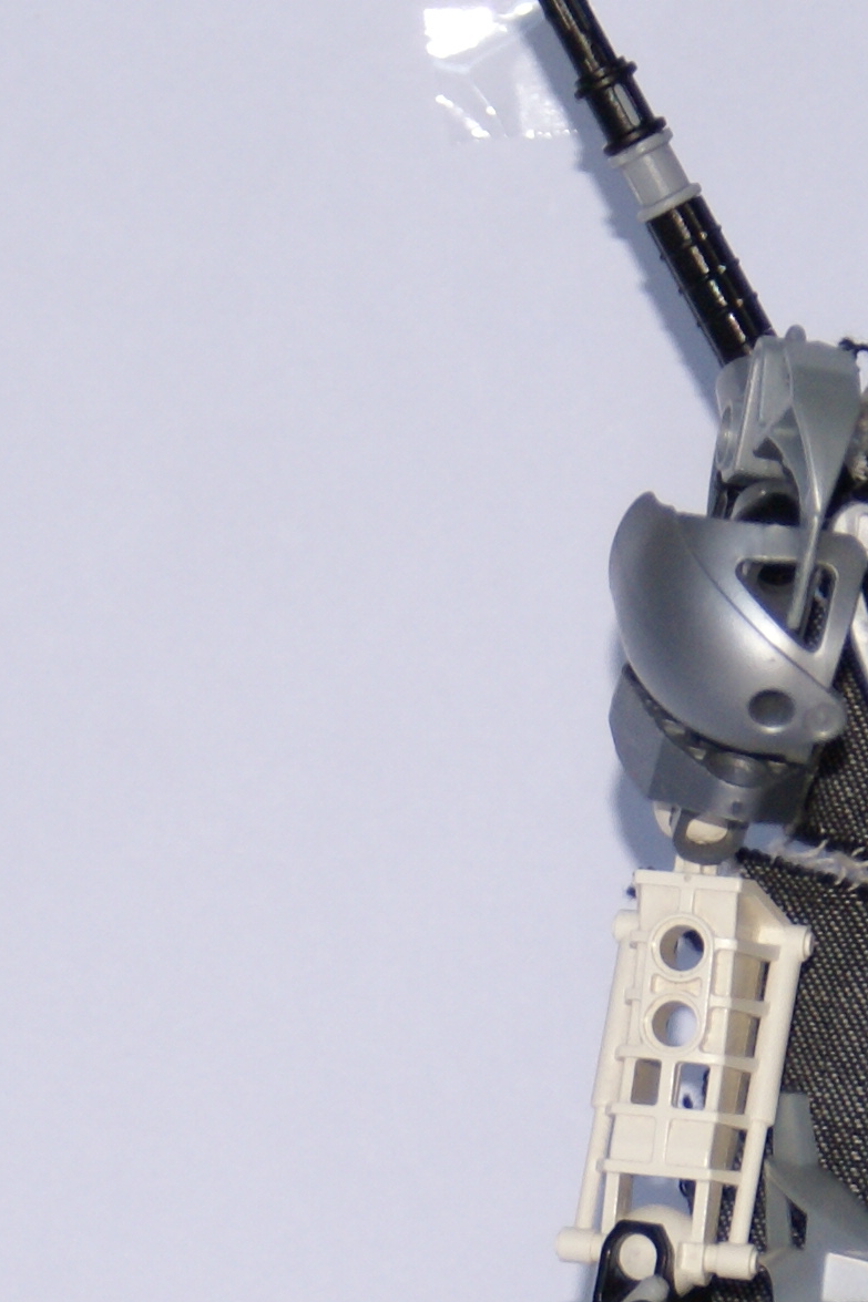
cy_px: 1223
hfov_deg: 4.6
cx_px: 1090
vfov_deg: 6.9
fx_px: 10744
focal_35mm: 297
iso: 400
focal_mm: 60
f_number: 5.6
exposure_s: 1/100
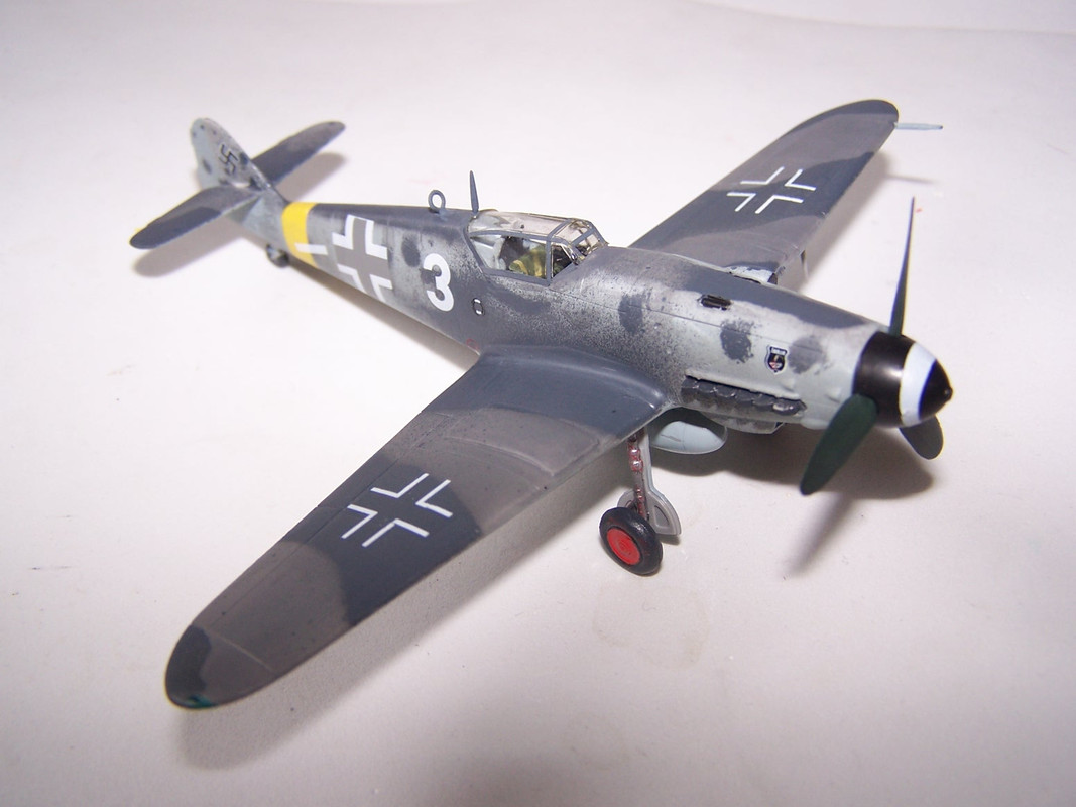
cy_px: 404
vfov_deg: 37.7
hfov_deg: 49.0
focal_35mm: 38
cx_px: 538
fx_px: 1181
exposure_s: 1/60
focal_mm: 6.3
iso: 80
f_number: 2.8
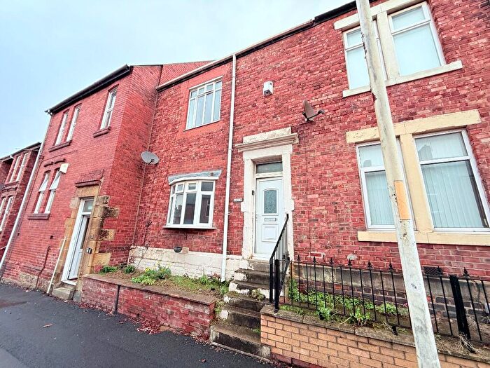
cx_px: 245
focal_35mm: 14
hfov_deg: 102.1
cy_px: 184
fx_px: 198
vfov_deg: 85.7
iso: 100
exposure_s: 1/99
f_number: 2.2
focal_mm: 2.22
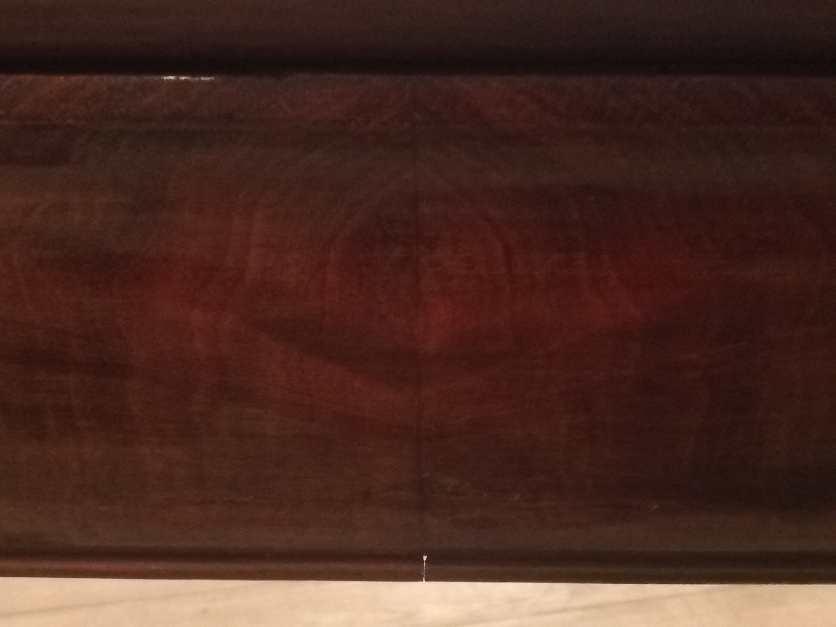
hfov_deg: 44.8
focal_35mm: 42
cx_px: 418
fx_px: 1014
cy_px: 314
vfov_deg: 34.3
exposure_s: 1/14.3
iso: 2000
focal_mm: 3.83
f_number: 2.2
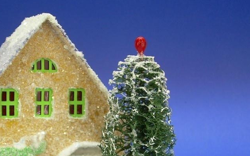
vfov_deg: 11.7
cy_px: 142
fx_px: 756
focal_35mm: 111
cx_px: 64
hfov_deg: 18.7
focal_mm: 11
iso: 50
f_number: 3.6
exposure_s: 1/10.4
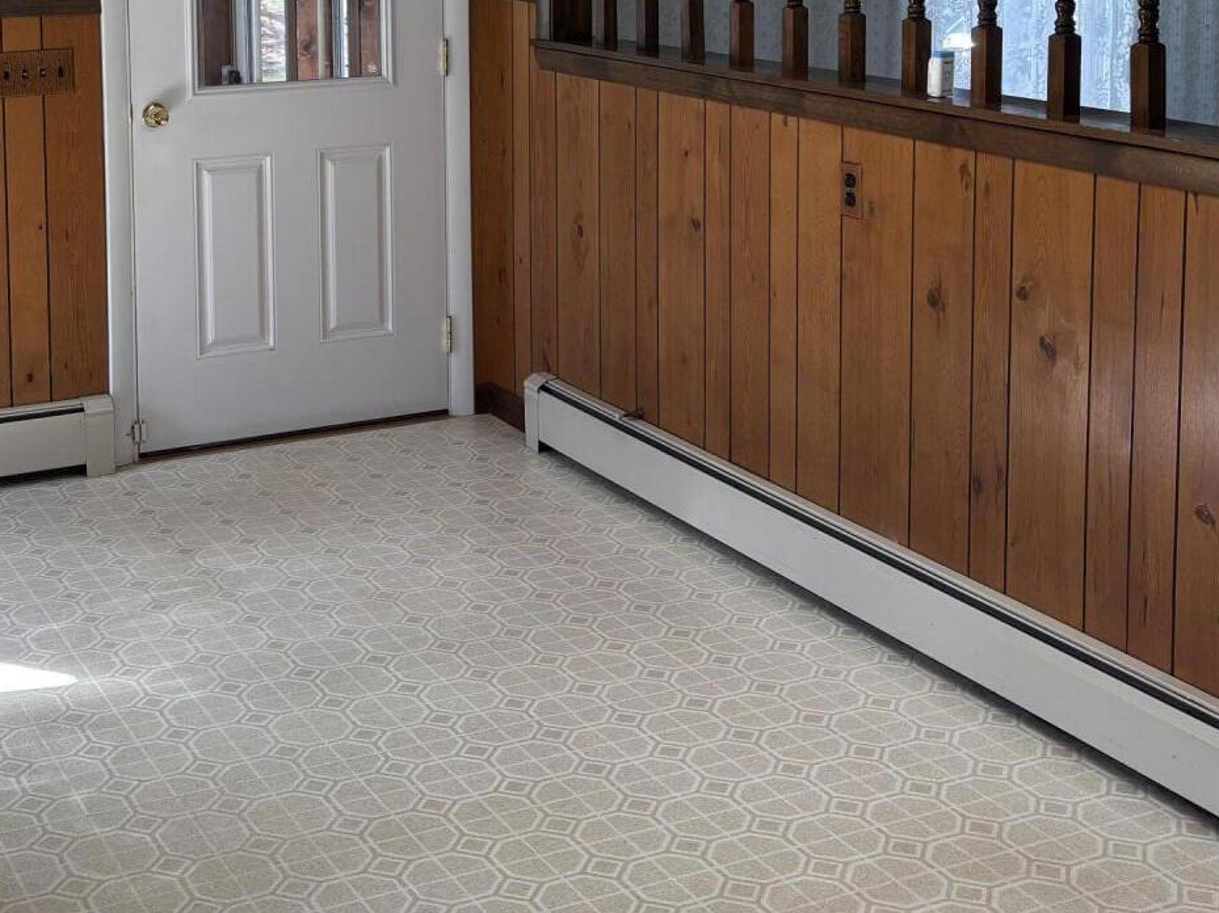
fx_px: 1971
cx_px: 415
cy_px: 72
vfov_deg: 25.2
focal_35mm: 56
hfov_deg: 34.1
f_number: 1.6
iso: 50
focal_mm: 5.96
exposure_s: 1/120
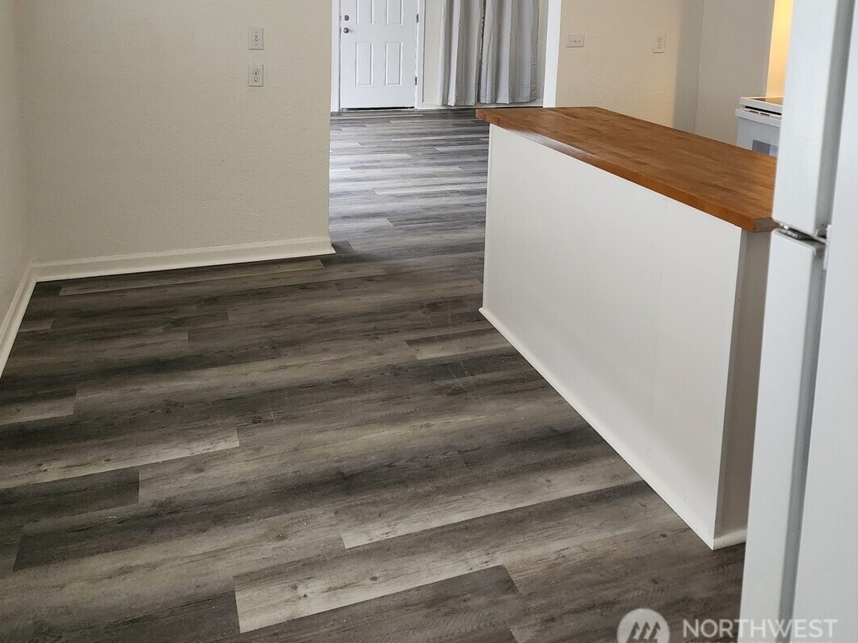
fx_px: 768
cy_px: 94
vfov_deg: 42.5
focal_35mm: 31
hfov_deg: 58.4
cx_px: 429
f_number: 1.8
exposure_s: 1/120
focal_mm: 6.4
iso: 800
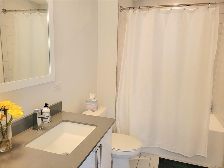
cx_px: 112
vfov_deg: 53.1
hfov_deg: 67.3
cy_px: 84
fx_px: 168
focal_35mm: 26
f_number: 1.8
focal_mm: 5.4
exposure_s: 1/40
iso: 250
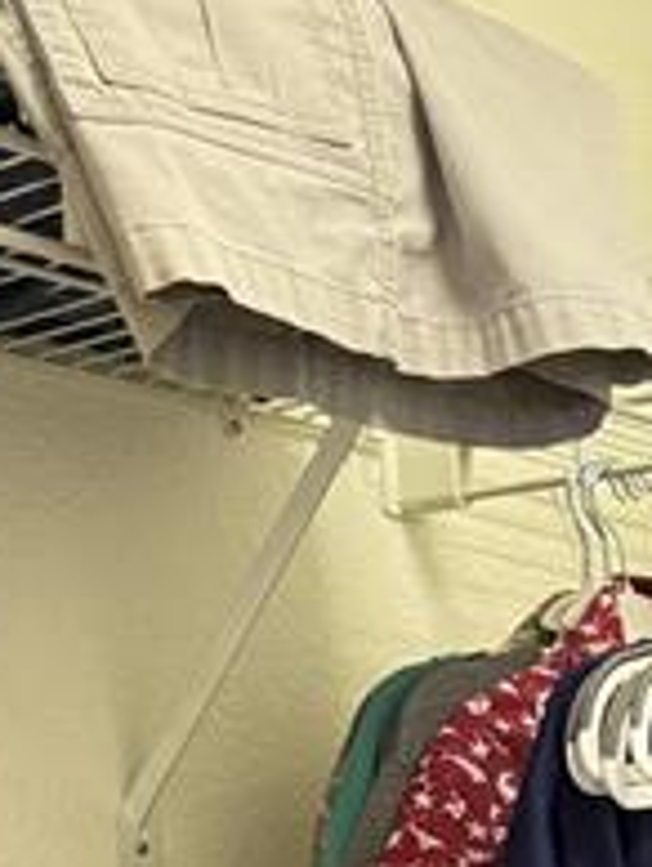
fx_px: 2381
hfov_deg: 14.7
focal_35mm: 95
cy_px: 1314
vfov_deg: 18.3
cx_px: 938
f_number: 1.78
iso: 400
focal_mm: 6.76
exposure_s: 1/60
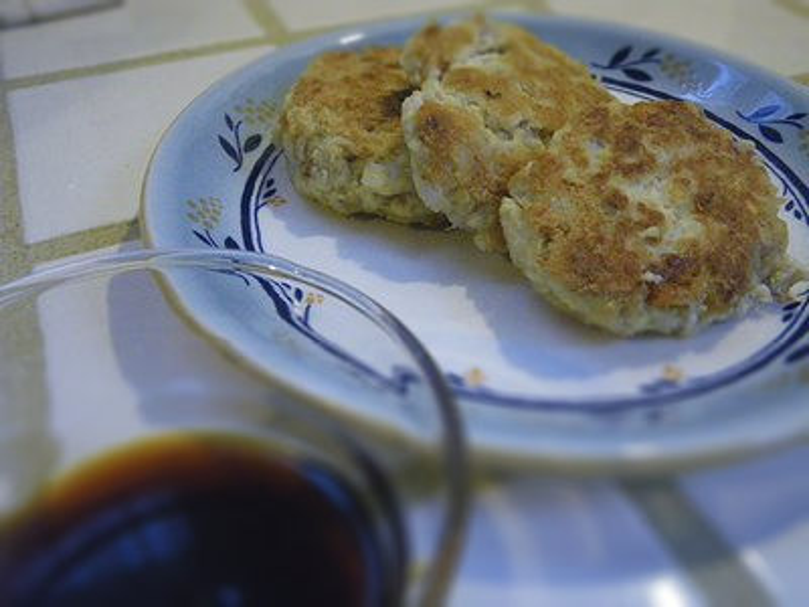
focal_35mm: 34
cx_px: 404
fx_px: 795
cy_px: 304
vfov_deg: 41.8
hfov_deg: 54.0
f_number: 3.8
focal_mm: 6.1
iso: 800
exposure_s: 1/25
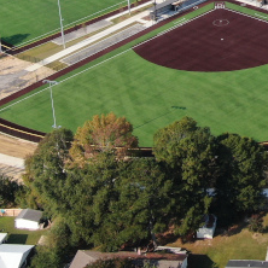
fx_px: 920
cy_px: -33
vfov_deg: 16.1
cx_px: 346
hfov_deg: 15.8
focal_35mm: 105
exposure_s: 1/640
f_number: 3.2
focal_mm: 5.57
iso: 100
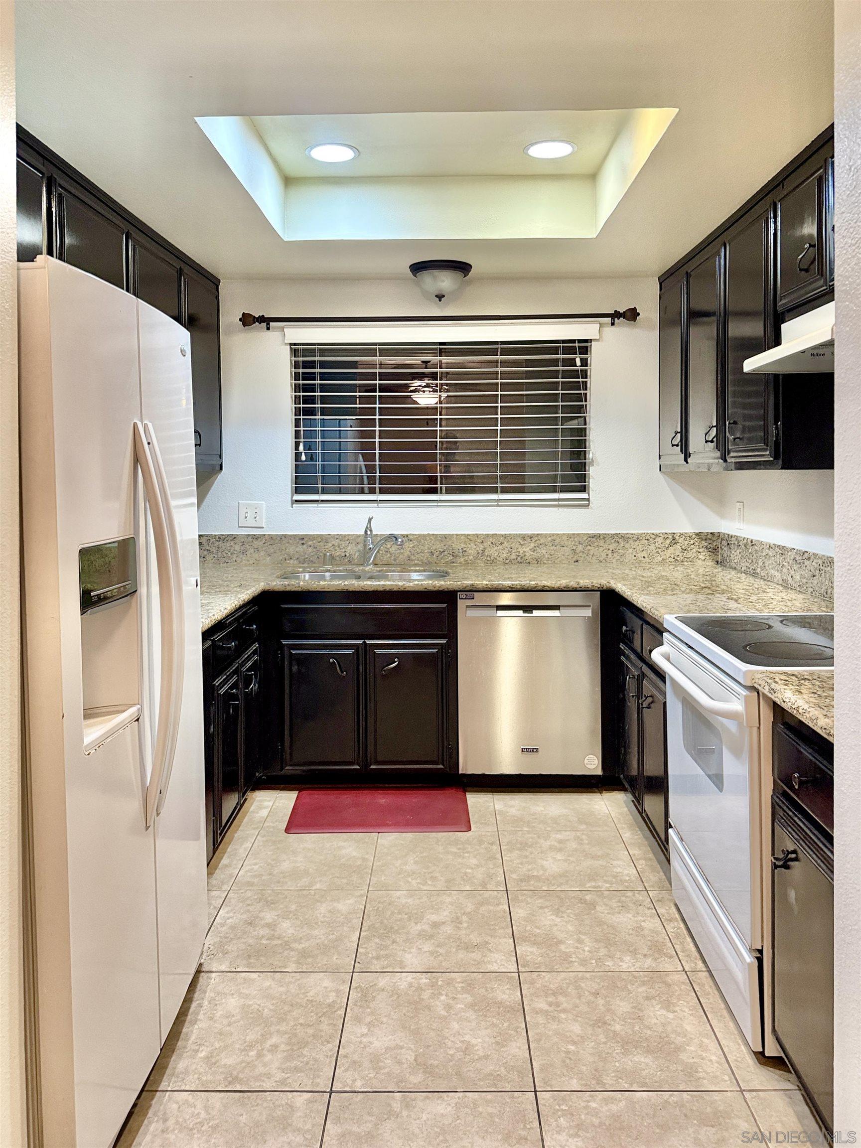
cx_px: 430
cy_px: 574
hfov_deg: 56.8
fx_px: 796
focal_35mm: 24
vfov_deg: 71.6
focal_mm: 6.76
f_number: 1.78
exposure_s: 1/60
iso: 320
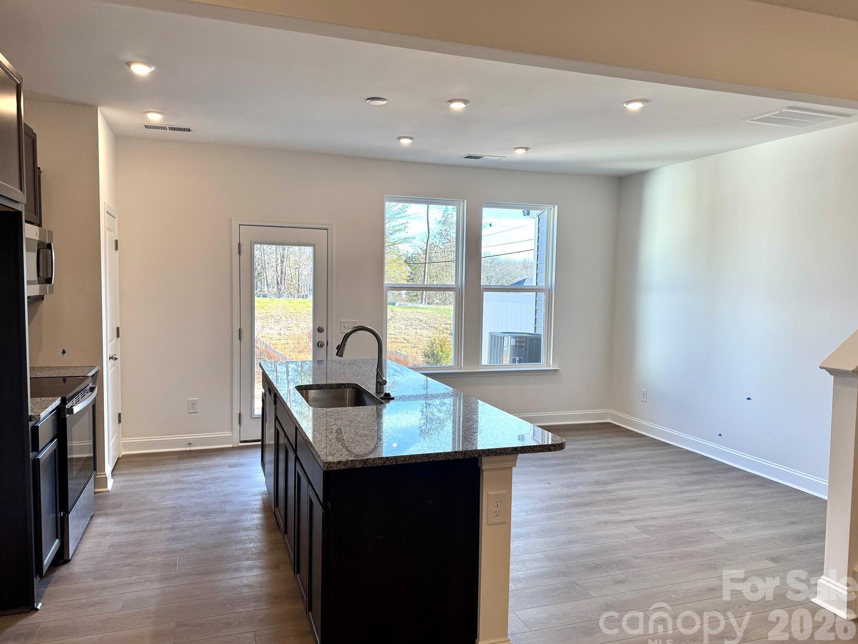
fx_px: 620
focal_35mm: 25
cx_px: 415
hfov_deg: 69.4
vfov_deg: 54.9
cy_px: 320
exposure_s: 1/164
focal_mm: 6.76
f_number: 1.78
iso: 64
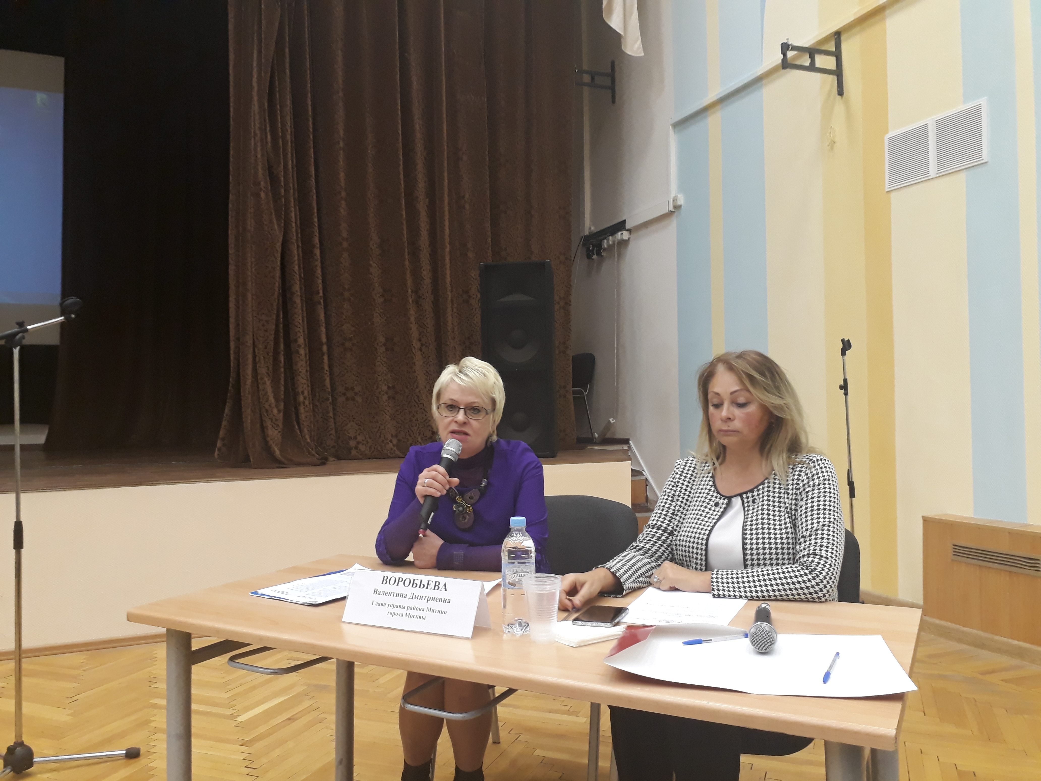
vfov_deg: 51.4
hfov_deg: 65.3
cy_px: 390
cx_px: 520
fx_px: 812
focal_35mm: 27
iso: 160
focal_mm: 3.6
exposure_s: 1/25
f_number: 1.9
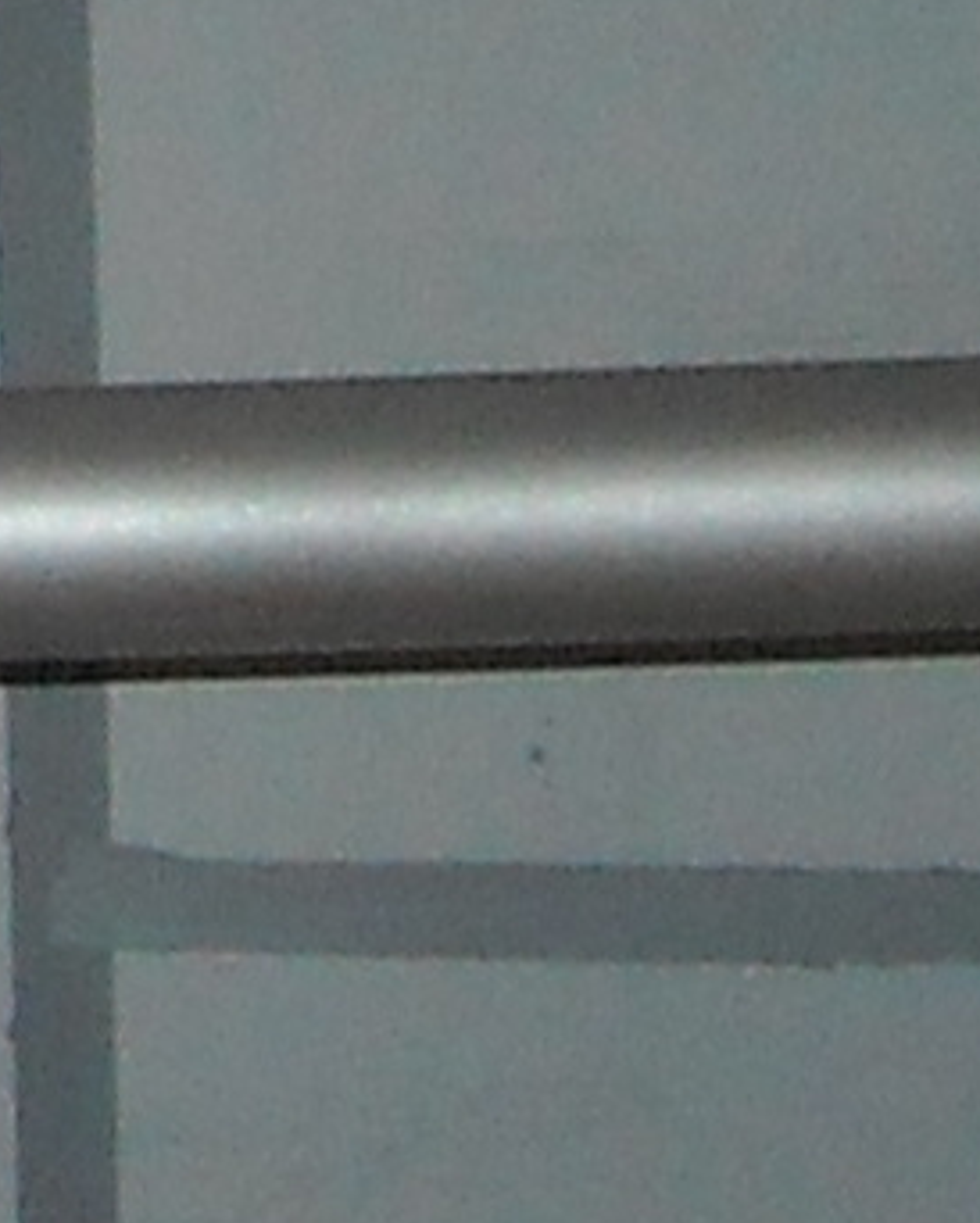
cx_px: -2801
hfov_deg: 4.4
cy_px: -1309
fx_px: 11809
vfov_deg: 5.8
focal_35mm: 326
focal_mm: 5.7
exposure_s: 1/60
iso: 200
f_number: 2.8
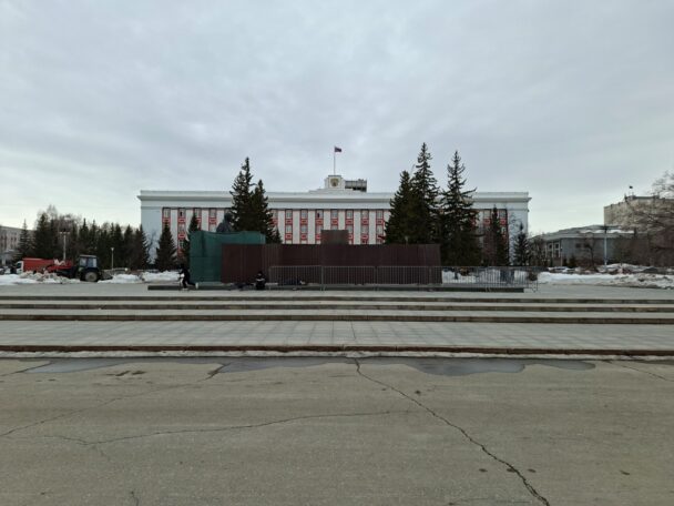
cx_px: 337
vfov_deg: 58.9
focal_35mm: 23
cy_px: 253
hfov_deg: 73.9
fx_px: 448
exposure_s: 1/962
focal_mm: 5.54
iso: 50
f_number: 1.8
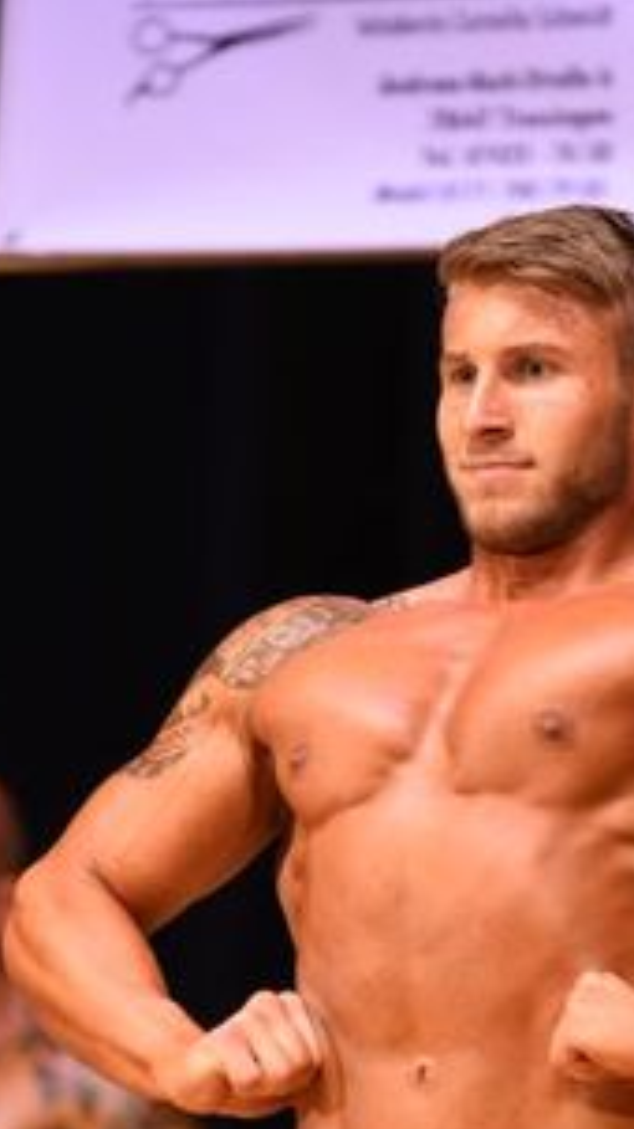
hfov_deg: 3.2
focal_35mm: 384
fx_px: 11499
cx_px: 515
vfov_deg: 5.6
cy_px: 1107
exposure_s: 1/200
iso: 1600
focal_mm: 185
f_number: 4
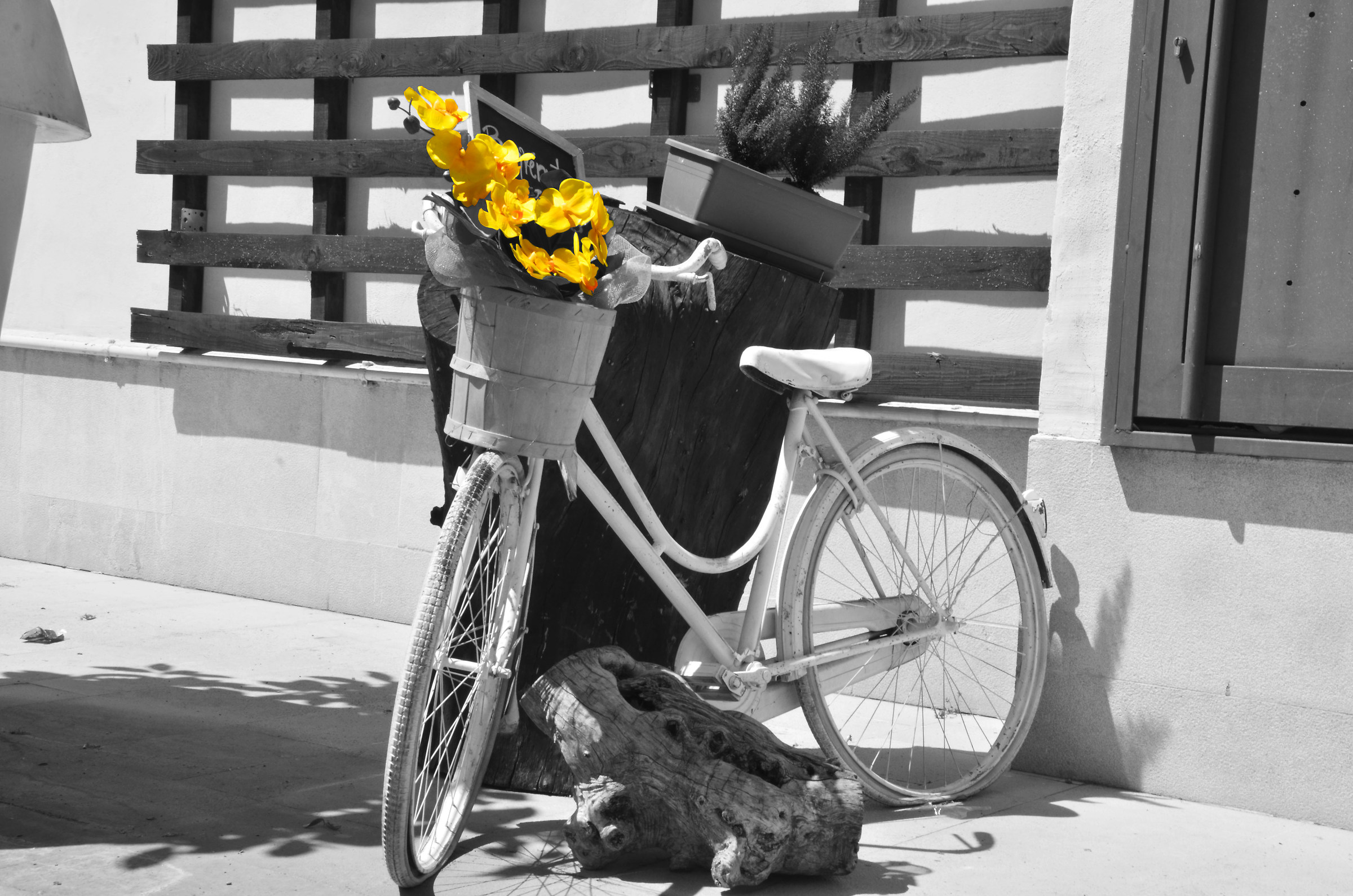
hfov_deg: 35.1
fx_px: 2138
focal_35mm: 57
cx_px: 676
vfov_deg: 23.7
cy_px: 448
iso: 160
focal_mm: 38
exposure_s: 1/80
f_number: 20
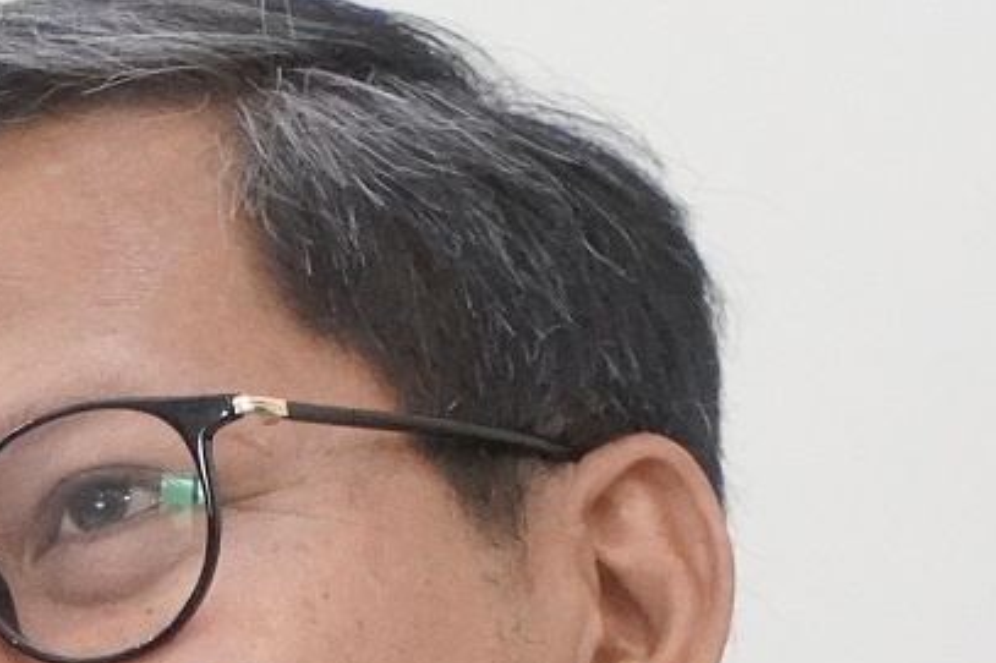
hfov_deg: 2.7
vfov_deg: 1.8
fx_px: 21389
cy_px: 1352
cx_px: 394
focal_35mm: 773
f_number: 4
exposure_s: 1/125
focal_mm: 105
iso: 6400
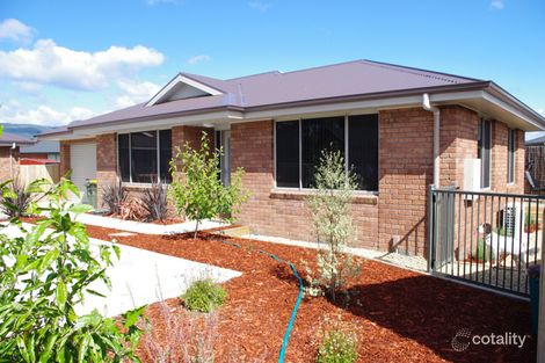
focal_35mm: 27
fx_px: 409
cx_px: 272
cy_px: 182
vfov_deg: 47.9
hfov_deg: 67.4
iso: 200
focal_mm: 18
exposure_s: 1/100
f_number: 11
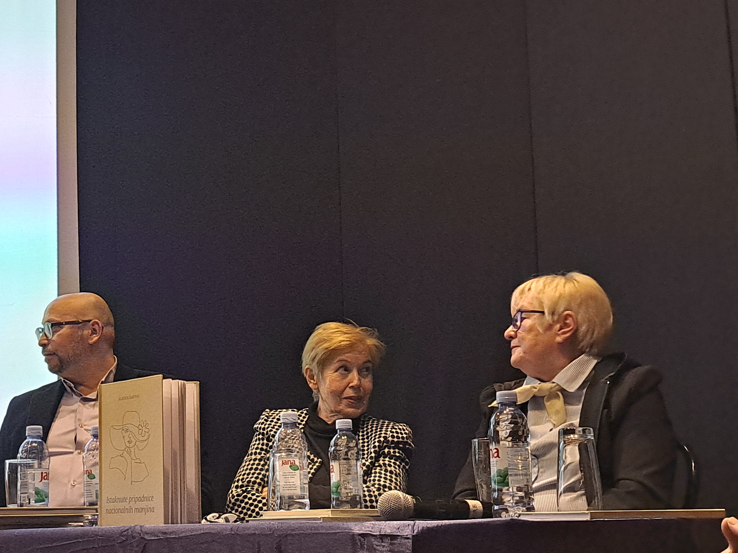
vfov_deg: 26.4
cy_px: 379
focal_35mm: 55
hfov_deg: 34.2
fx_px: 1172
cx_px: 188
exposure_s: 1/50
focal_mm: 5.23
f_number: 1.8
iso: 250
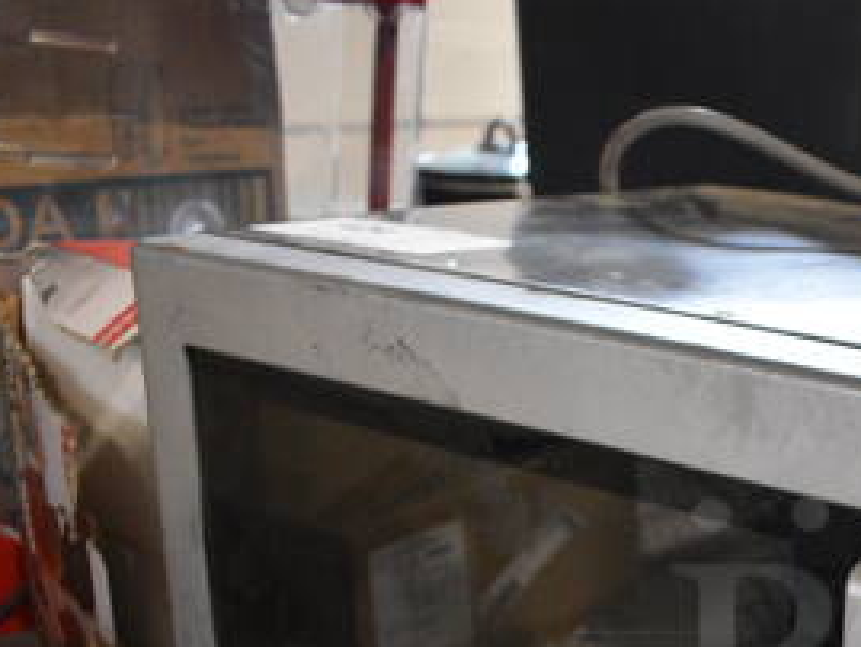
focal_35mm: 59
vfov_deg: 23.8
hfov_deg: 29.9
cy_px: 644
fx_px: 1468
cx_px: 909
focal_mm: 18
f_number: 3.5
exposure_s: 1/125
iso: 3200
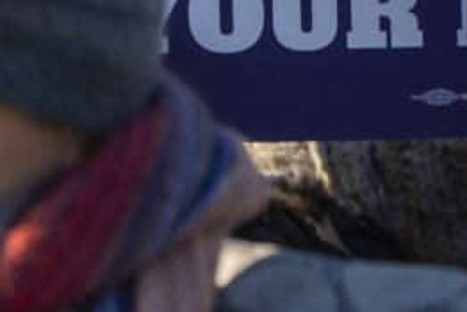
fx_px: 21130
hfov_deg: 1.3
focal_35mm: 1628
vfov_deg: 0.8
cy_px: 405
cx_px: -474
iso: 1600
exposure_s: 1/1600
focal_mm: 400
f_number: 5.6
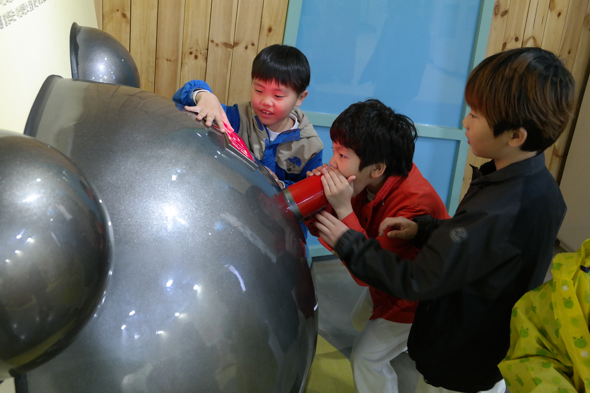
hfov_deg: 61.9
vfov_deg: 43.6
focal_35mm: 30
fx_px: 492
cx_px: 295
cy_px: 196
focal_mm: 20
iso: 1600
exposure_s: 1/40
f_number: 3.5
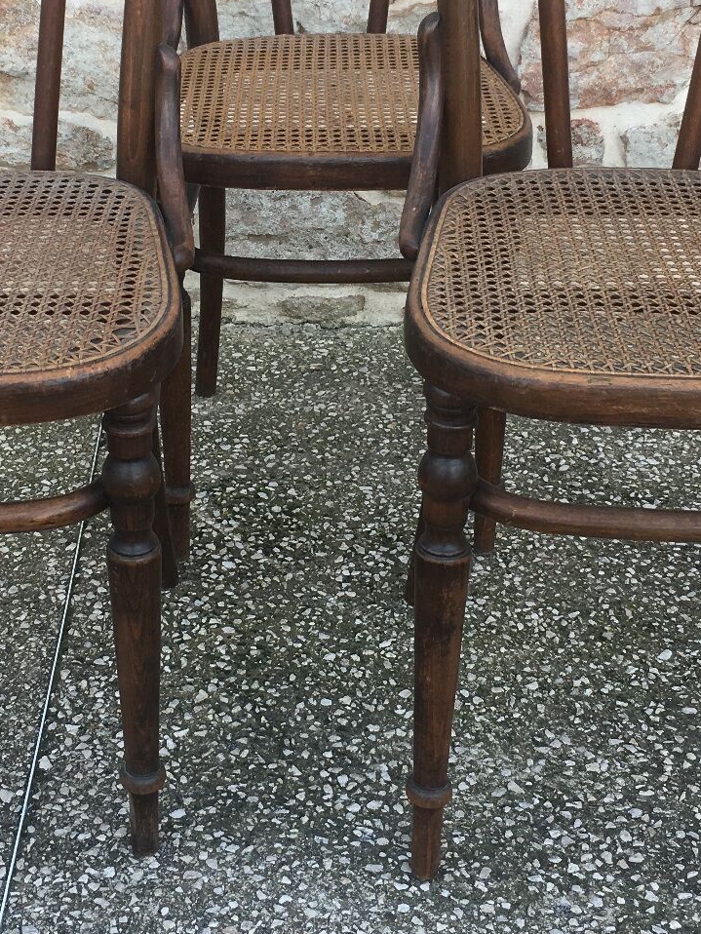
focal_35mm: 61
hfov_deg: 24.0
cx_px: 294
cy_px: 313
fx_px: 1646
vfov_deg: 31.4
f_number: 2.2
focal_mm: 4.15
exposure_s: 1/177
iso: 25
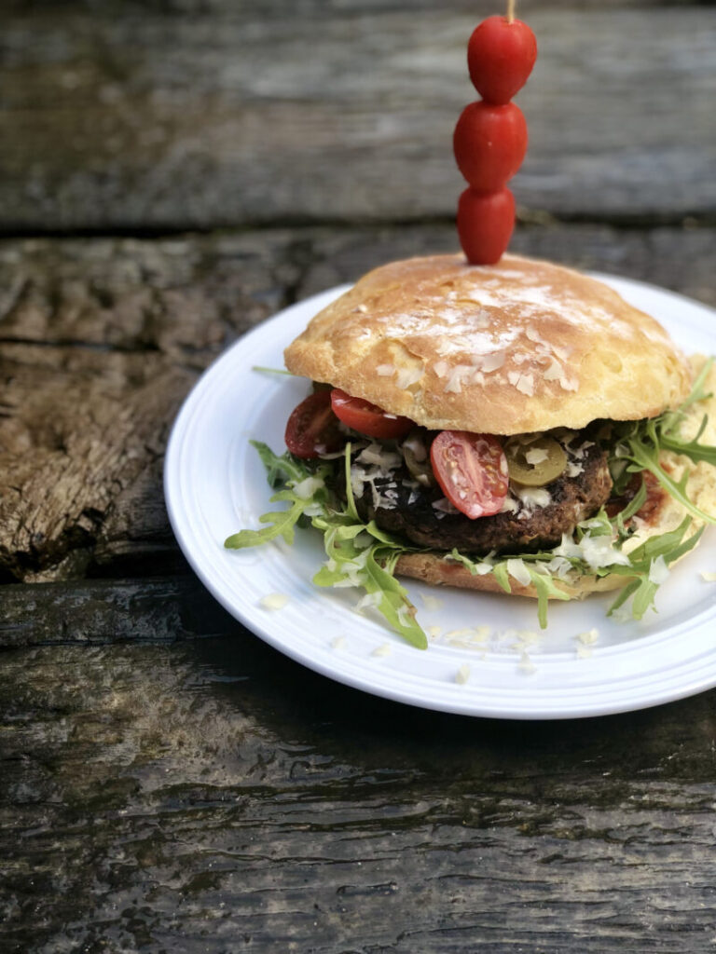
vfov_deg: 33.8
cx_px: 358
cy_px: 477
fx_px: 1572
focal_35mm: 57
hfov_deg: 25.7
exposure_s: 1/50
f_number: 2.8
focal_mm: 6.6
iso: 20
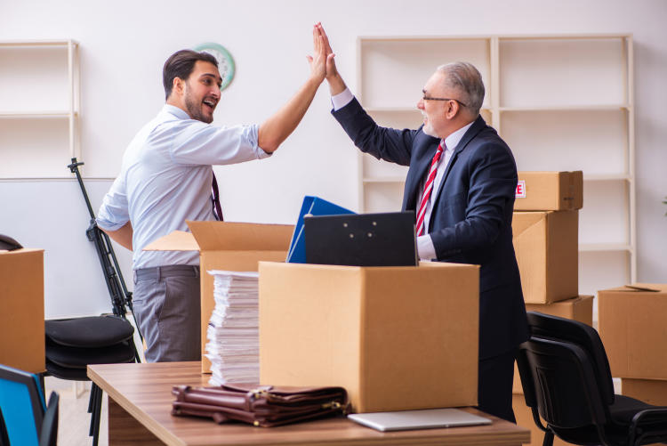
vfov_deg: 13.1
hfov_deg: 19.4
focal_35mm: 105
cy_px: 223
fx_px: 1946
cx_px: 334
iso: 100
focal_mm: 105
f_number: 4.5
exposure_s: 1/125
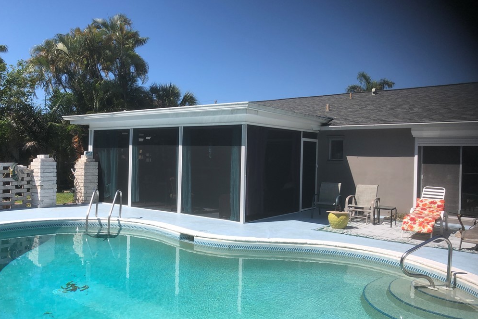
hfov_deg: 61.9
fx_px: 398
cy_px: 168
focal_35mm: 30
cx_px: 234
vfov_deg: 43.6
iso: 20
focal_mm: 3.99
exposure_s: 1/1517
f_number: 1.8
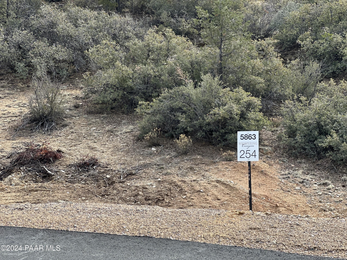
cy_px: 130
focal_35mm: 77
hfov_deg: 25.3
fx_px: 772
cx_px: 174
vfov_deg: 19.1
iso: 32
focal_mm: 9
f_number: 2.8
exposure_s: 1/323
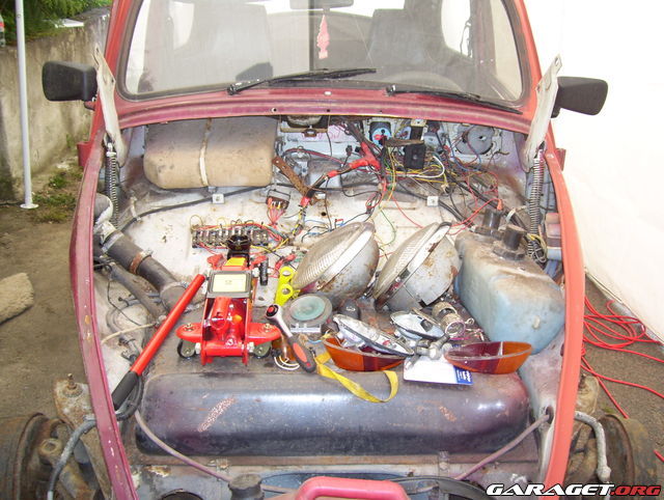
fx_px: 692
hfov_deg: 51.3
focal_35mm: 36
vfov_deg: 39.8
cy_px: 250
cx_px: 332
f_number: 2.7
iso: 80
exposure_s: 1/160
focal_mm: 6
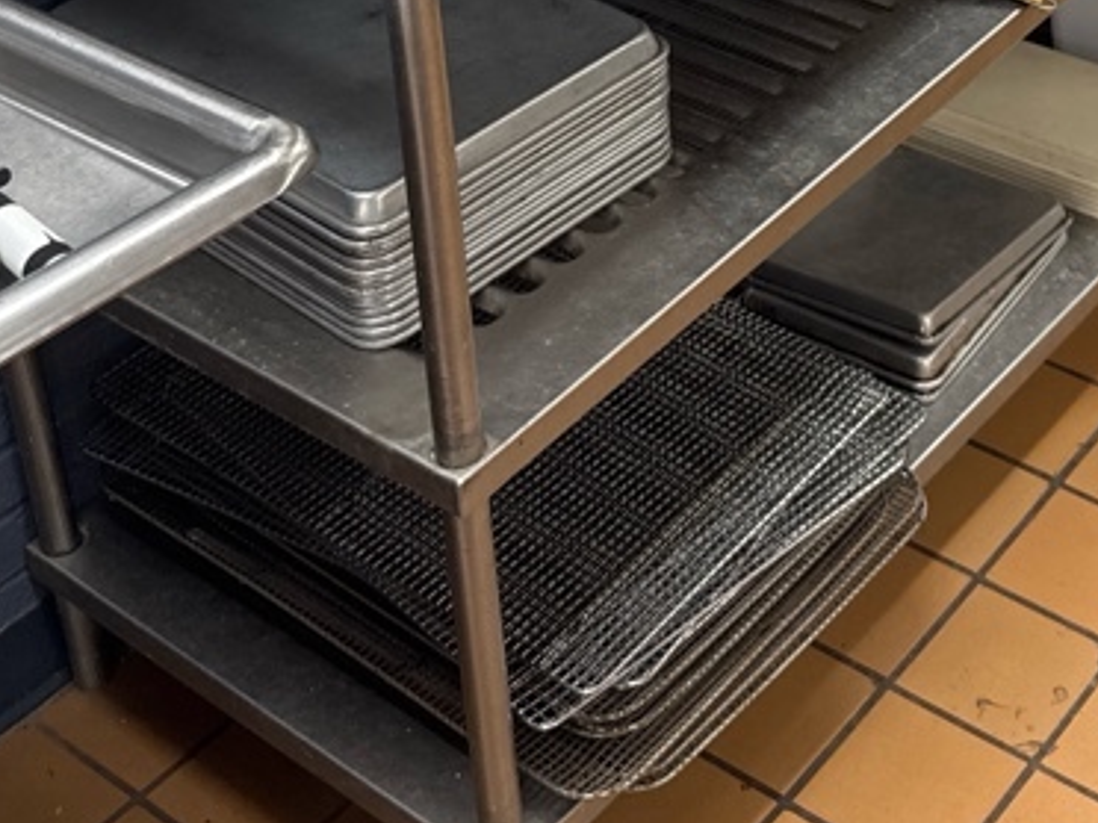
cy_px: -209
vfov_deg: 20.5
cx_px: 885
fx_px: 2093
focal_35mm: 66
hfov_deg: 28.7
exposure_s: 1/60
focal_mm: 6.76
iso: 160
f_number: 1.78
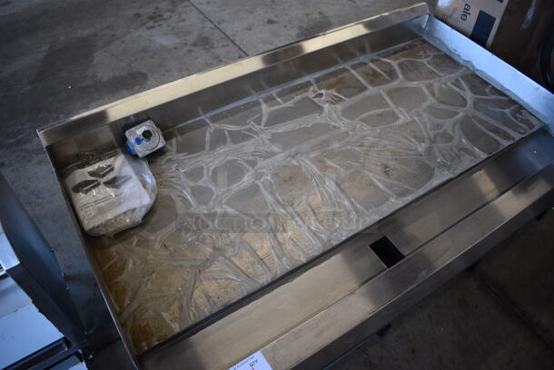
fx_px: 416
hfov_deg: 67.3
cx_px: 277
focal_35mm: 27
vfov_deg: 48.0
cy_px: 185
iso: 800
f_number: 3.5
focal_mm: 18
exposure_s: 1/250
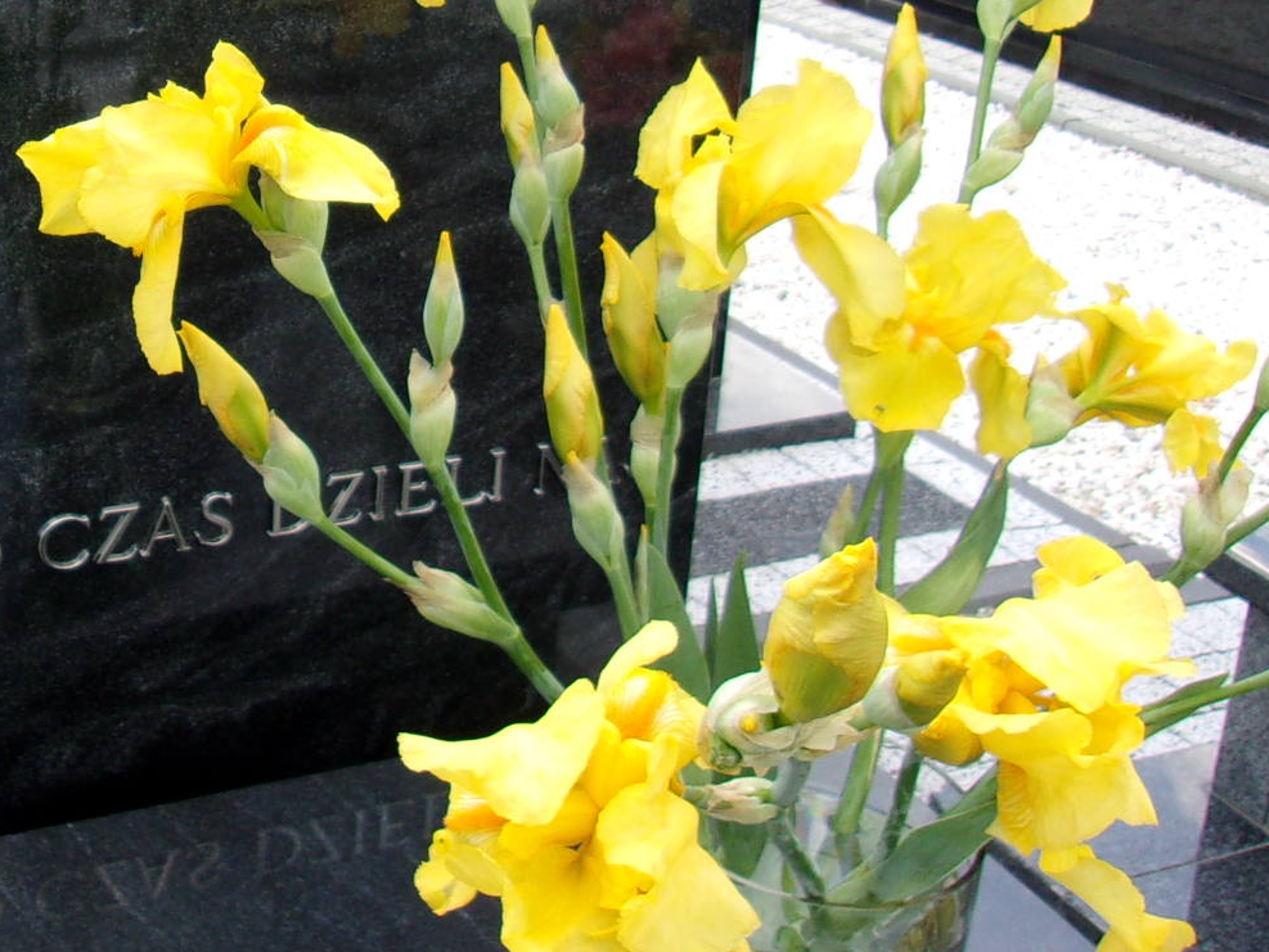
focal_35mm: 56
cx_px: 127
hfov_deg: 32.6
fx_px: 2054
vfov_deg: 25.3
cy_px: 90
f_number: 3
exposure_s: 1/400
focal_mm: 4.9
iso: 80
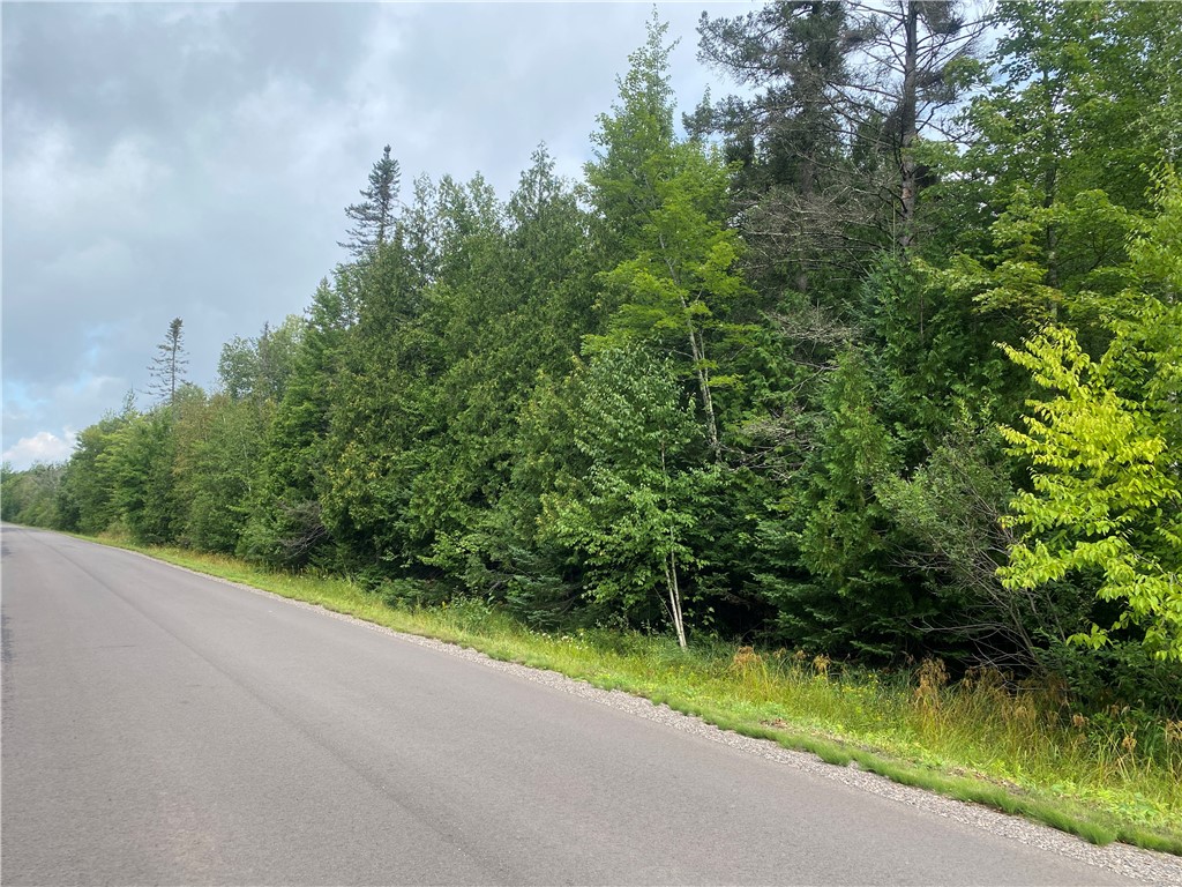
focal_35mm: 26
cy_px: 444
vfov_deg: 53.1
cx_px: 591
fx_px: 888
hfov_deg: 67.3
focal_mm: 4.25
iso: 32
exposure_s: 1/1316
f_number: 1.8
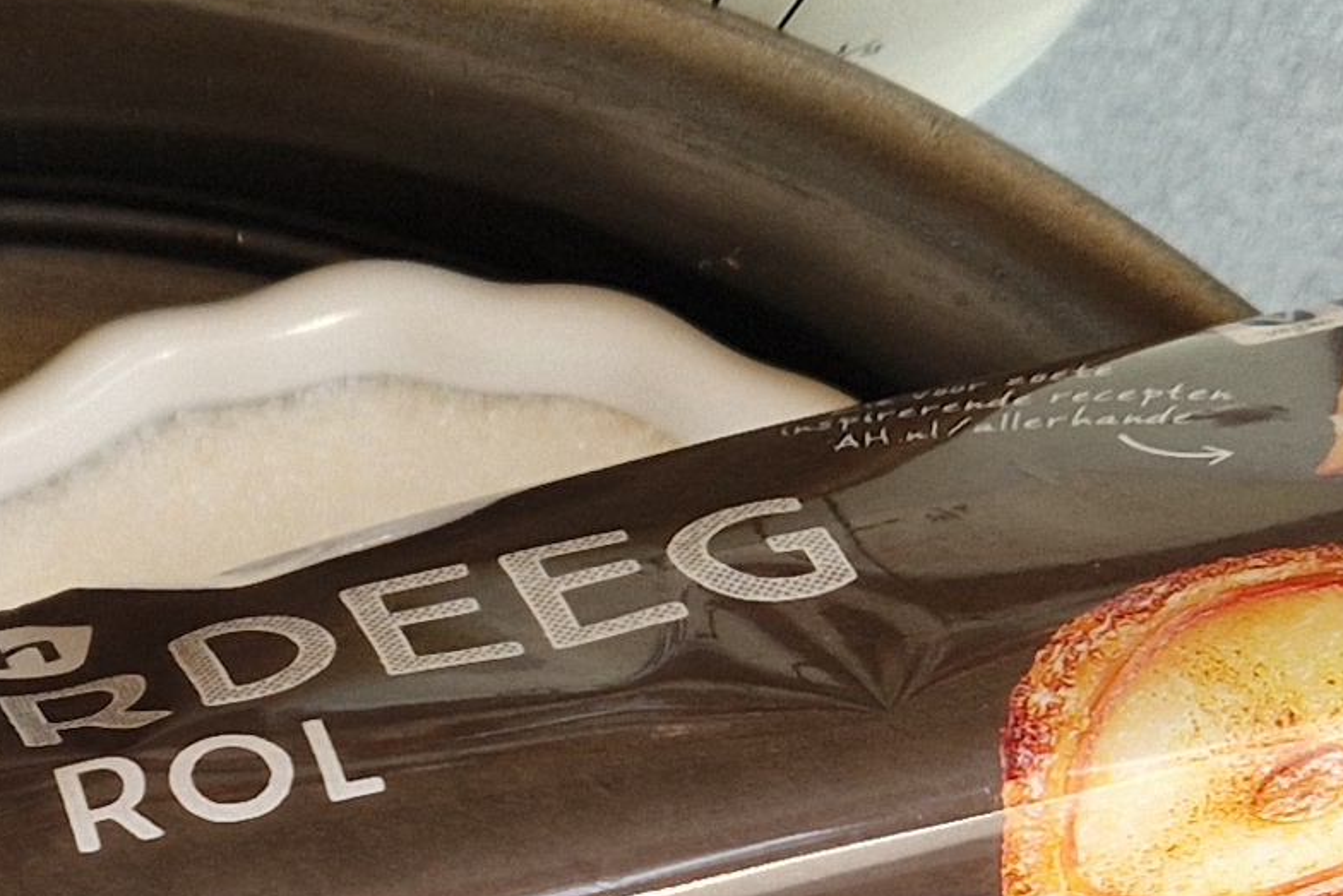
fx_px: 4552
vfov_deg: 11.1
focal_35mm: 122
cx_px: -147
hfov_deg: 16.3
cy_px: 980
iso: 125
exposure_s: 1/180
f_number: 1.8
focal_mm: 5.4
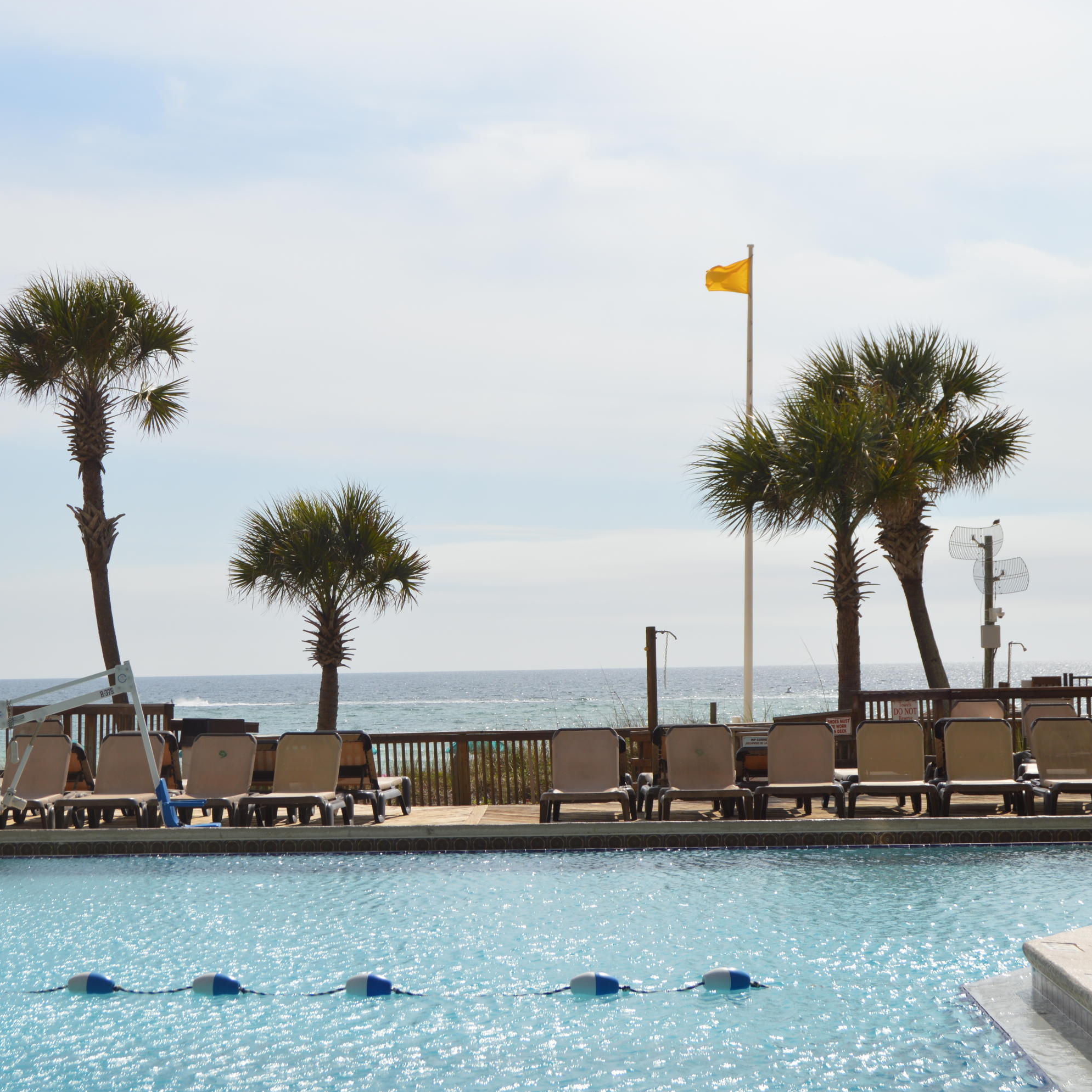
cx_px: 415
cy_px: 545
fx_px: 2605
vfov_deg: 23.7
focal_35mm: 73
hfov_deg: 23.6
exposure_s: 1/400
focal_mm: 38
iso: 100
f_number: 10
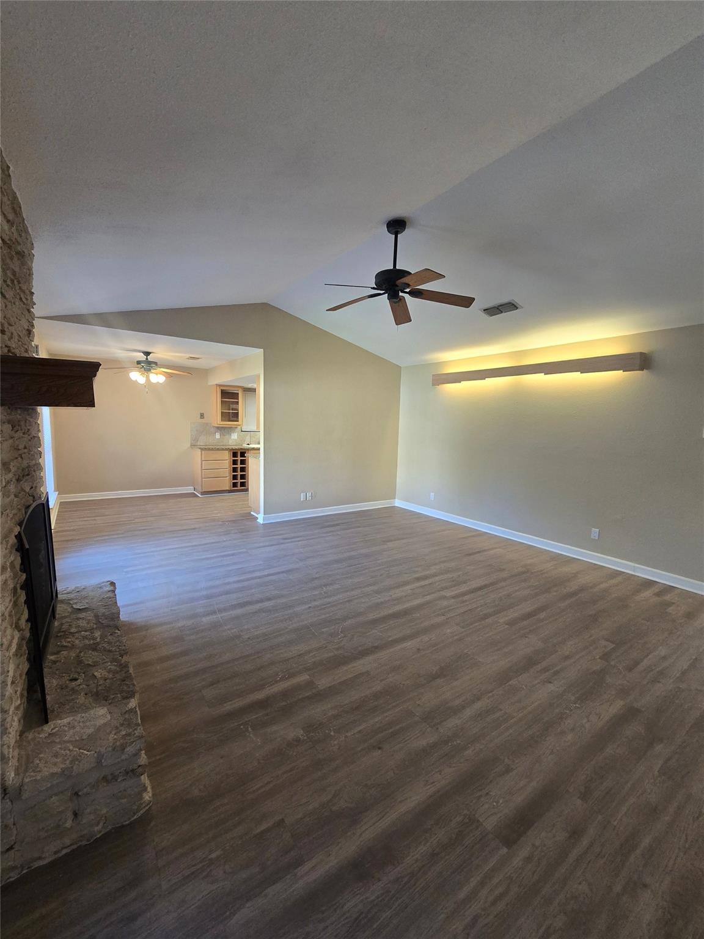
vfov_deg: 106.2
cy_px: 470
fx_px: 353
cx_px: 352
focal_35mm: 13
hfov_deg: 89.9
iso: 200
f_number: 2.2
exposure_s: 1/60
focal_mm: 2.2
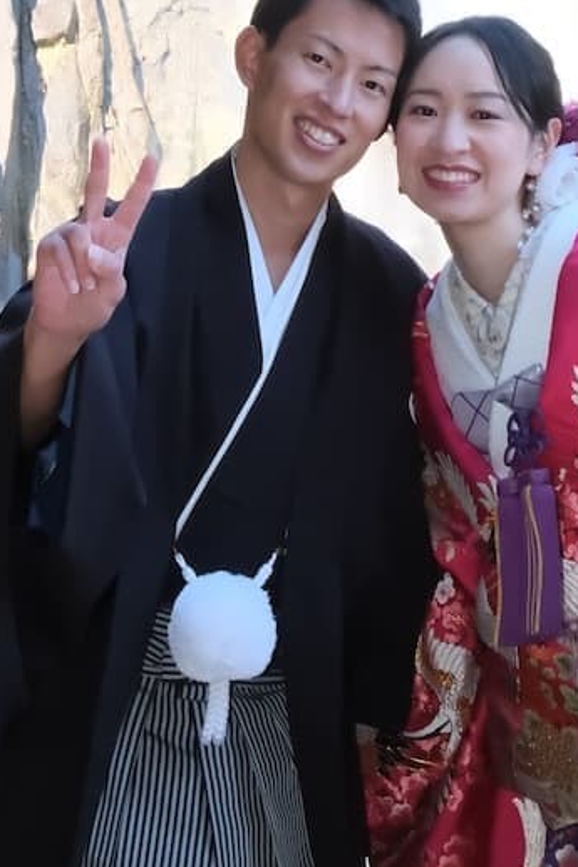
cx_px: 335
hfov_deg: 11.8
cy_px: -176
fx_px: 2792
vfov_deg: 16.9
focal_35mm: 116
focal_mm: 20
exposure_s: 1/250
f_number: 5.6
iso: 1600
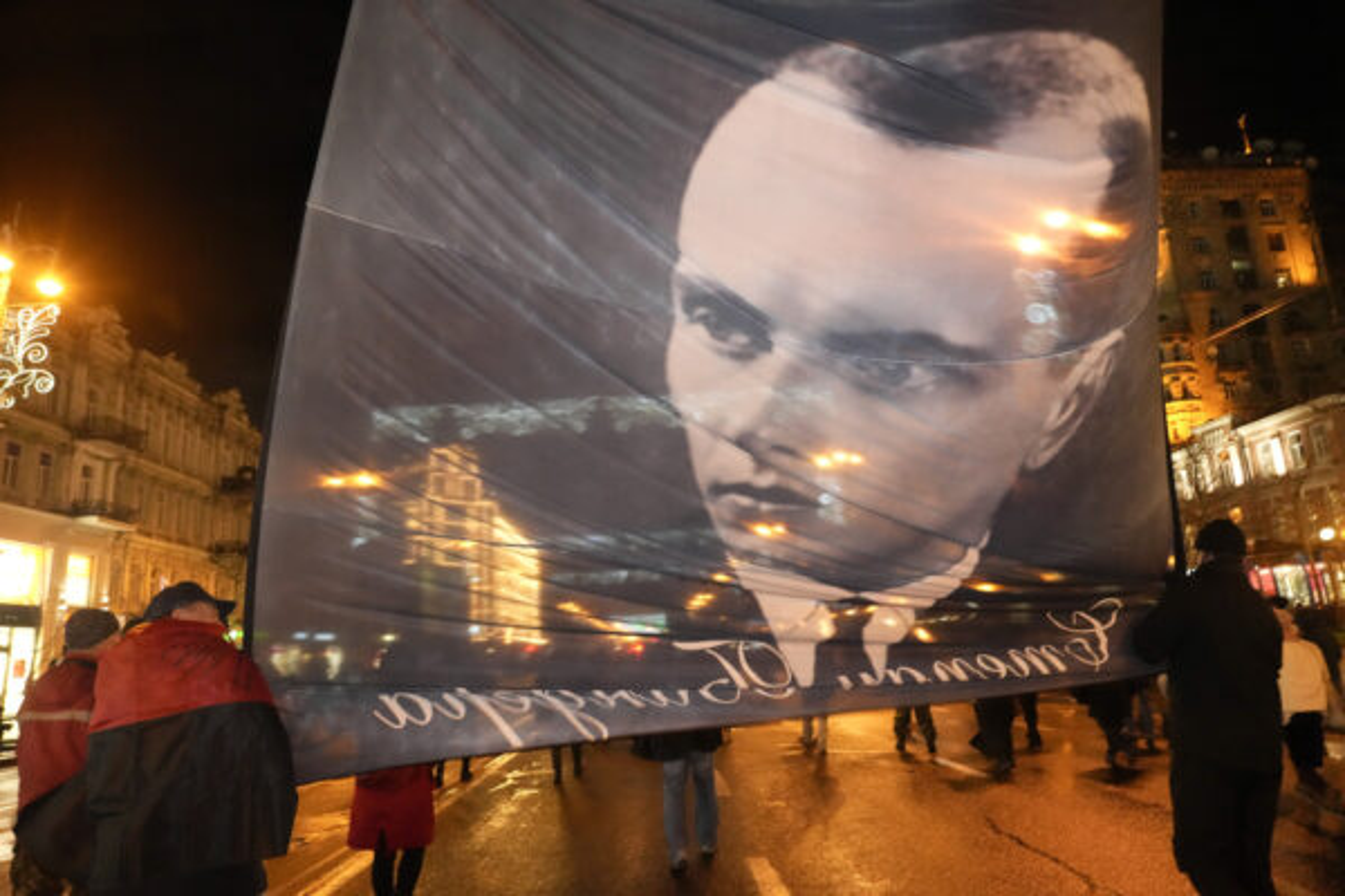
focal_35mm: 24
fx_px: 897
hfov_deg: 73.7
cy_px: 448
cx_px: 672
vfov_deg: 53.1
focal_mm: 24
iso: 10000
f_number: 5.6
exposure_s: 1/50
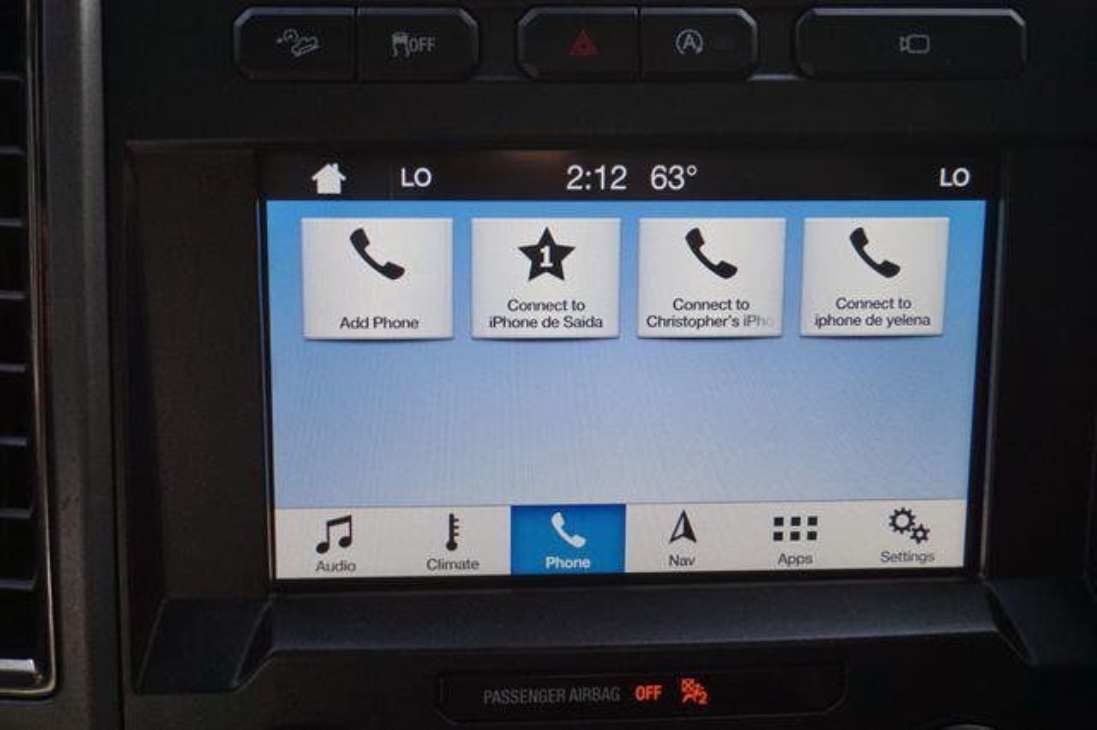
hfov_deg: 40.0
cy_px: 365
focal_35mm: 50
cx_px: 548
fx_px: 1508
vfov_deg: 27.2
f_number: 5
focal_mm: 33
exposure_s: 1/60
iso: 100
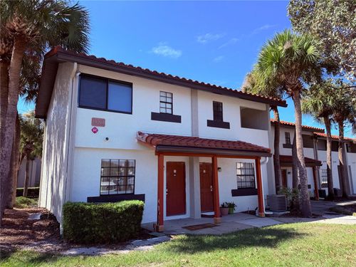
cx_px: 178
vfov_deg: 56.8
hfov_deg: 71.6
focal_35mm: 24
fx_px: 247
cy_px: 134
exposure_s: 1/1855
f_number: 1.78
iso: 80
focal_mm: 6.76
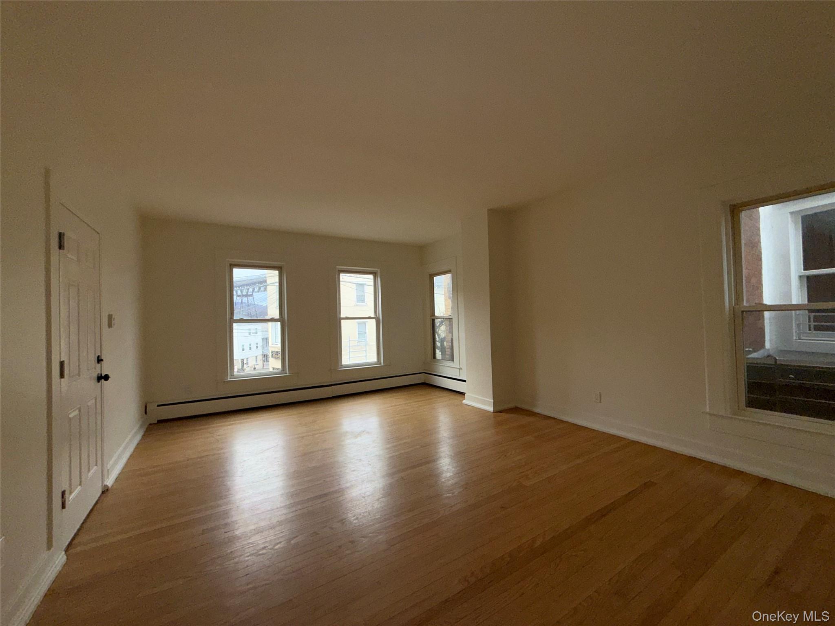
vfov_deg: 85.7
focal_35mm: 14
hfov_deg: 102.1
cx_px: 418
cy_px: 313
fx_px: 338
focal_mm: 2.22
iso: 32
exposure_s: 1/122
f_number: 2.2
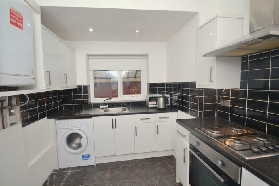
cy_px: 93
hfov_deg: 100.4
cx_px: 140
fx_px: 116
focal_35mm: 15
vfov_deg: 77.4
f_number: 4.5
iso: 400
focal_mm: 10
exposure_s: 1/160
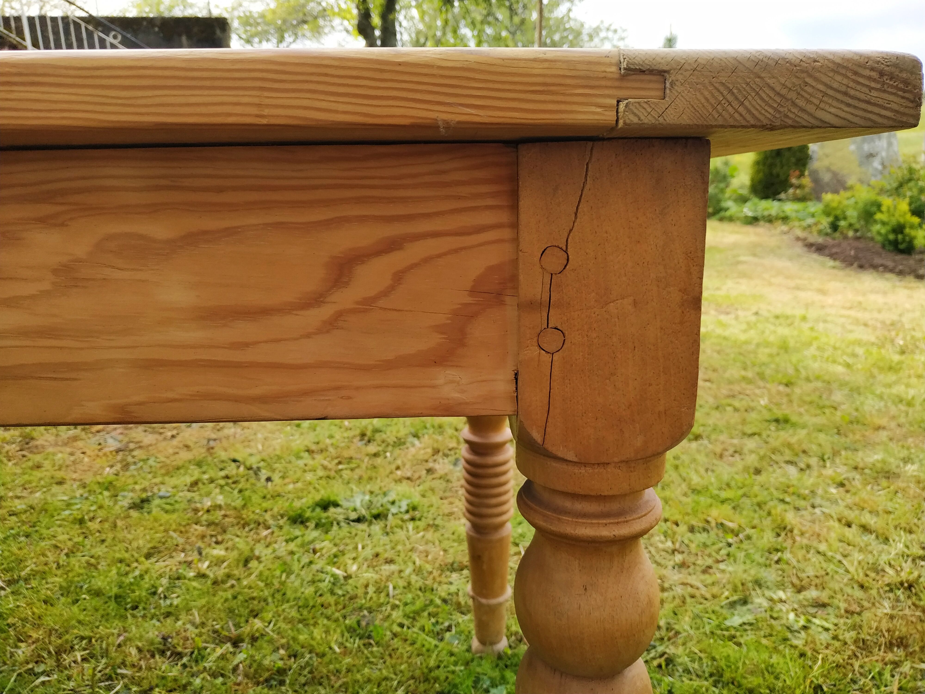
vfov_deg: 56.8
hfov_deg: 71.6
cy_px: 347
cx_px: 462
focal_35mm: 24
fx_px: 641
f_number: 1.9
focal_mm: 3.94
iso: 250
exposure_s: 1/926
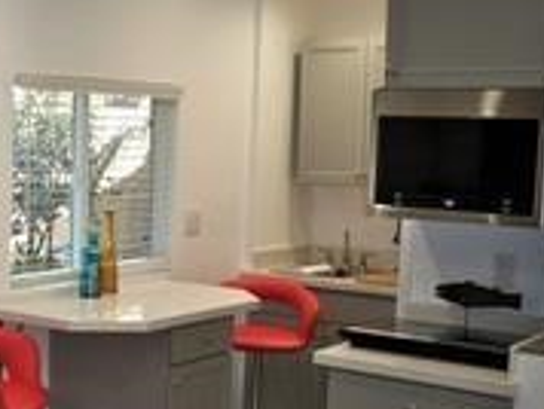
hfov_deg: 27.9
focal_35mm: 67
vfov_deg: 21.8
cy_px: 314
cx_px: 57
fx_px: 1054
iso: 200
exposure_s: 1/60
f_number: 3.1
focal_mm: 6.3
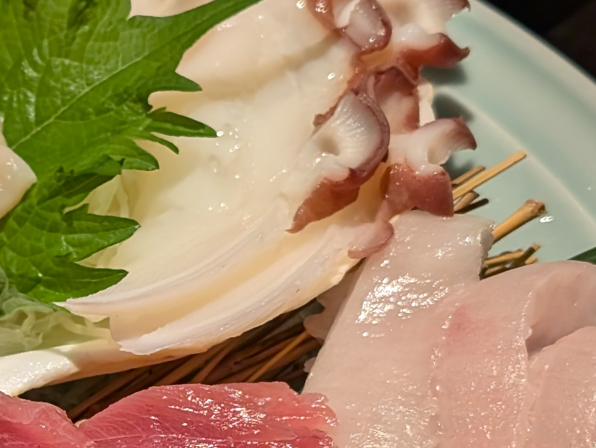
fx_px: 2483
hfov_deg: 13.3
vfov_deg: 10.2
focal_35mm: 144
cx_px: -152
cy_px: 474
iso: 110
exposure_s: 1/50
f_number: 1.68
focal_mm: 6.9
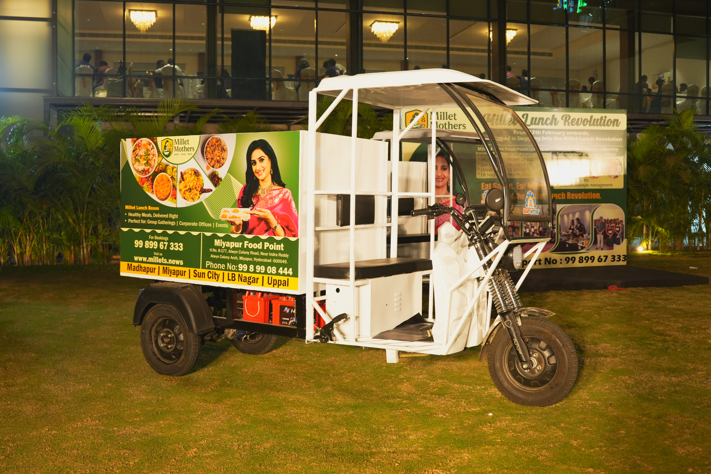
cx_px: 356
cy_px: 237
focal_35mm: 36
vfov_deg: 36.9
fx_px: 711
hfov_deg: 53.1
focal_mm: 24
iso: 1000
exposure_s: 1/80
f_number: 3.2
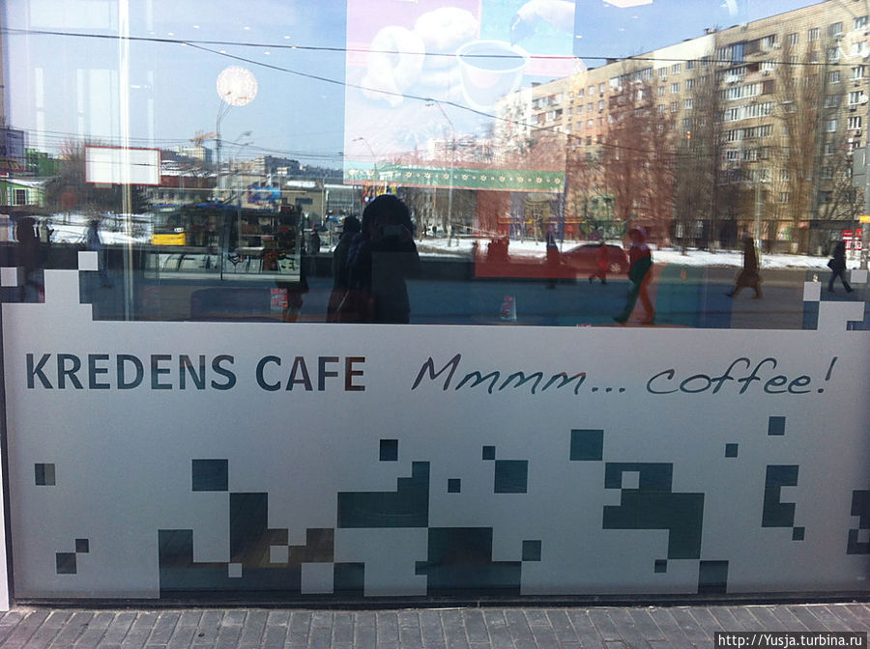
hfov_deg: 52.7
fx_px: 878
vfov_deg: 40.6
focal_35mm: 35
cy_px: 324
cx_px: 435
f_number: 2.8
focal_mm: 3.85
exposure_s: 1/219
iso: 80
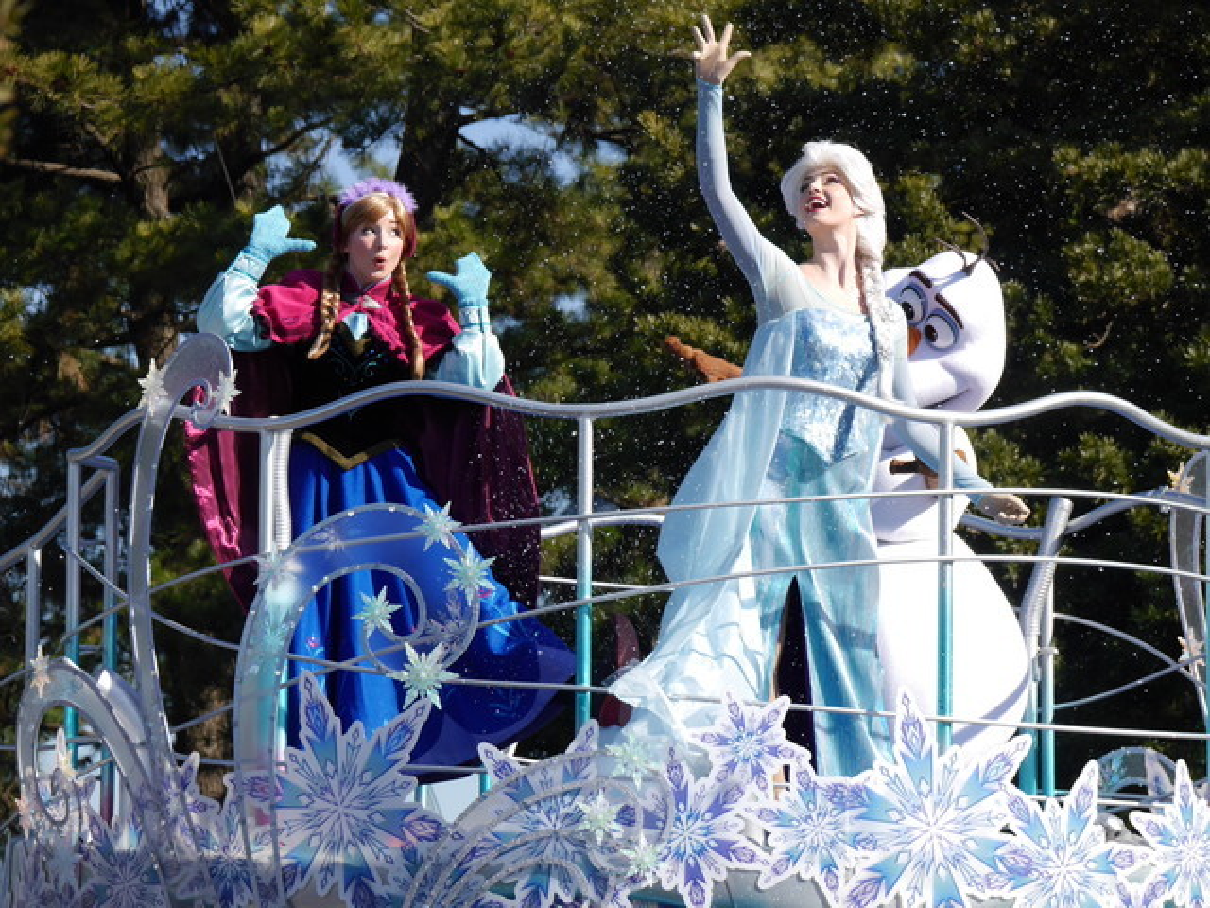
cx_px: 605
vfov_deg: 8.0
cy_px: 454
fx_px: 6502
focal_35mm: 186
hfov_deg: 10.6
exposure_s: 1/400
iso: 160
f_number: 6.3
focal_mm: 93
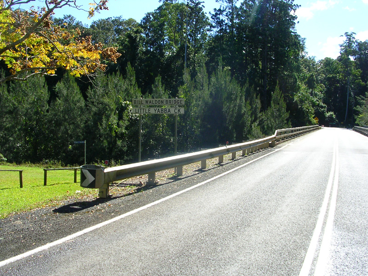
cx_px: 184
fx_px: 404
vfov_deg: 37.7
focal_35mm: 38
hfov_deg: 49.0
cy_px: 138
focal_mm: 5.8
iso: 50
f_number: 5.6
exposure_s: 1/142
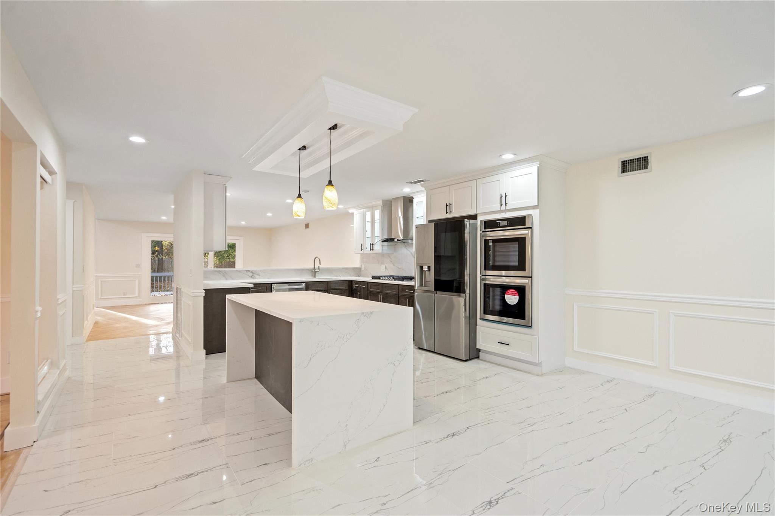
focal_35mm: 16
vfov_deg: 73.7
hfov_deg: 96.7
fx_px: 344
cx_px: 388
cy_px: 258
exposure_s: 1/10
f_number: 5.6
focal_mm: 16
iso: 250
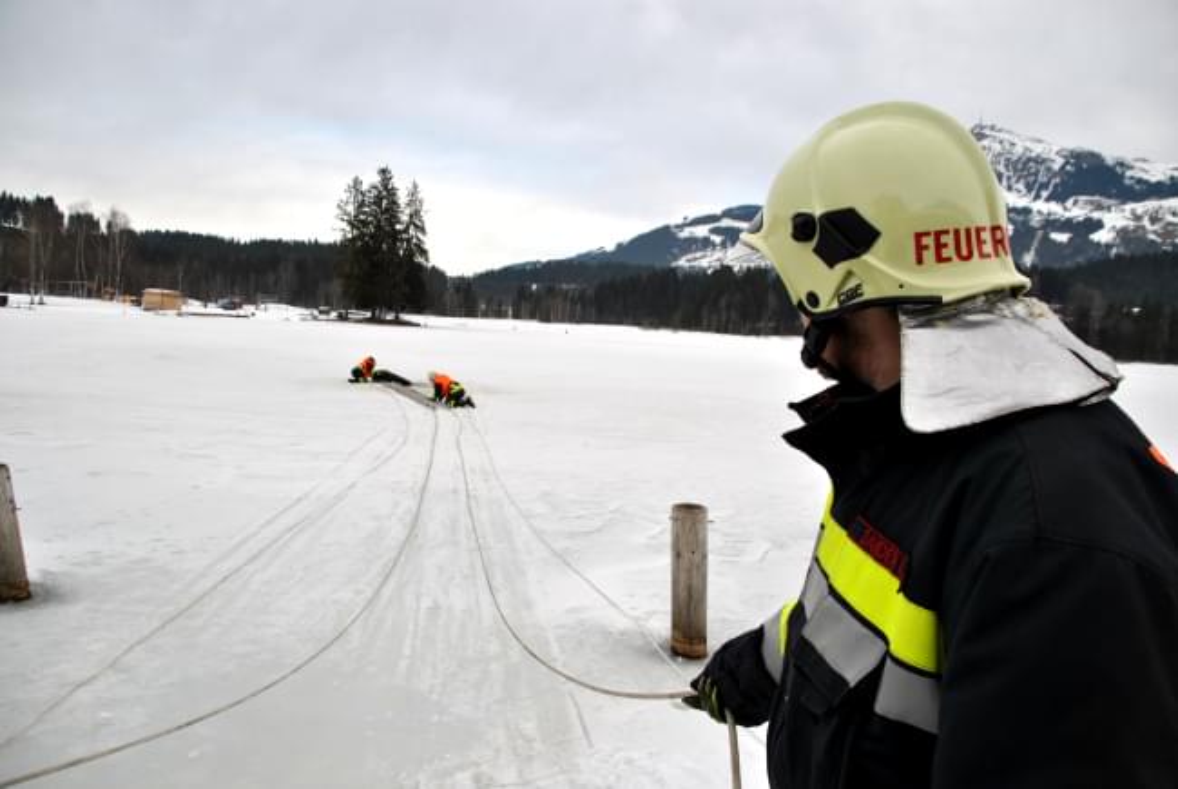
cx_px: 589
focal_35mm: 27
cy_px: 394
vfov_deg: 48.0
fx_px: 884
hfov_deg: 67.3
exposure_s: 1/250
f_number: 8
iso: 100
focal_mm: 18
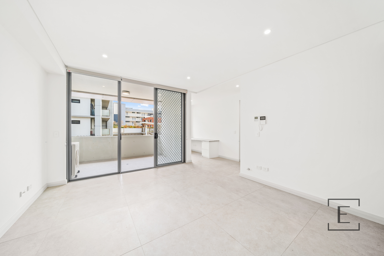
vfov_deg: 90.0
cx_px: 192
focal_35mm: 12
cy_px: 128
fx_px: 128
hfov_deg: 112.6
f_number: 9
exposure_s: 1/20
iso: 400
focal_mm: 12
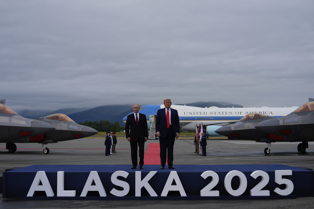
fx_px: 611
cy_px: 104
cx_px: 157
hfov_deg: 28.8
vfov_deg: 19.5
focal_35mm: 70
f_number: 4
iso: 125
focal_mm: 70
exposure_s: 1/800
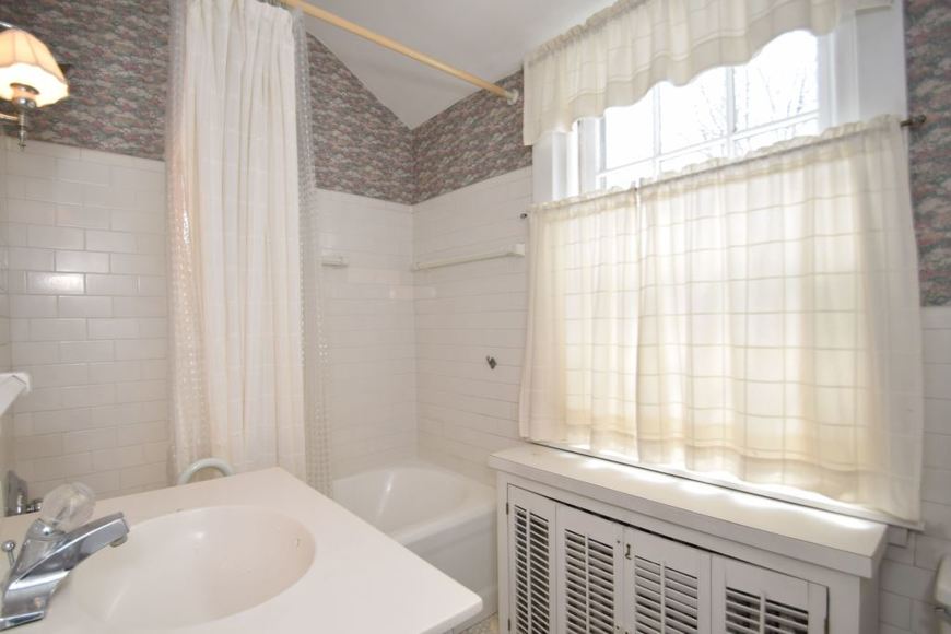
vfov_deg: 72.1
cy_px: 317
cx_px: 476
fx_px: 436
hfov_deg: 95.0
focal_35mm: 16
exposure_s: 1/60
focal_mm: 11
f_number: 3.5
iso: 100
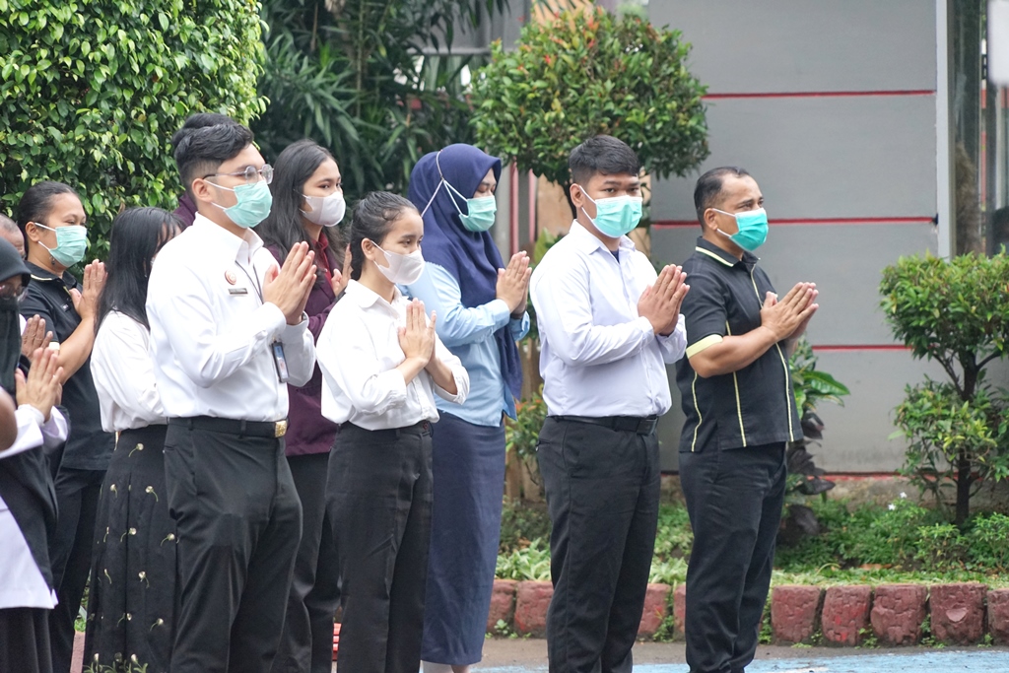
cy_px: 336
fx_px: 6727
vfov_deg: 5.7
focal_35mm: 240
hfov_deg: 8.6
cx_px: 504
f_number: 6.3
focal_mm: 240
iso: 2000
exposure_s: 1/250
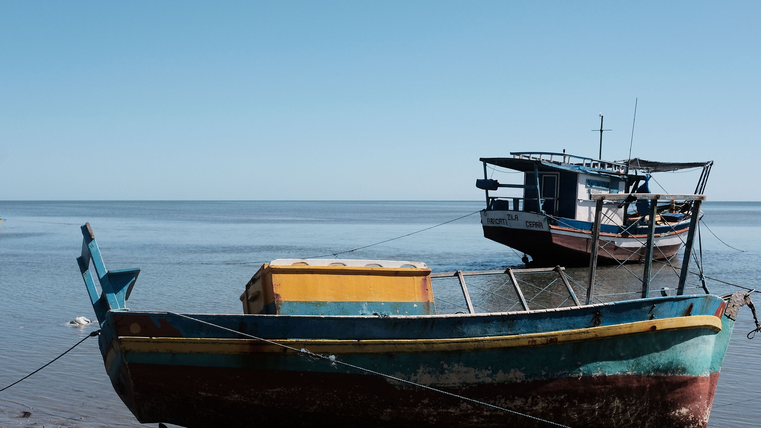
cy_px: 235
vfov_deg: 27.7
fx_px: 868
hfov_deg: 47.4
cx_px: 381
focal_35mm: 43
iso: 800
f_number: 8
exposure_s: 1/2000
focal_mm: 27
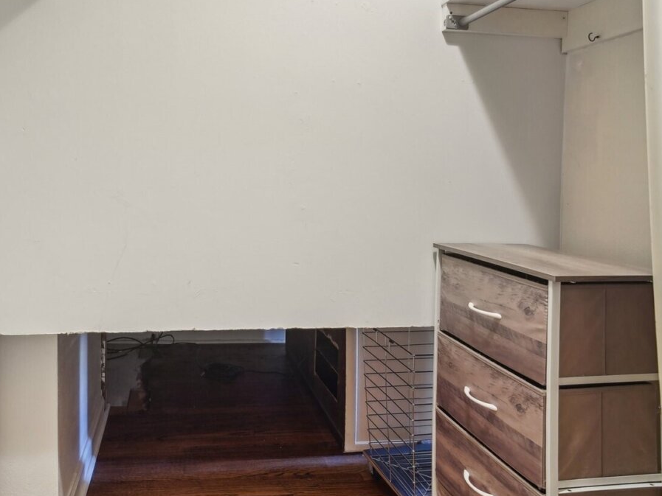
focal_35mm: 24
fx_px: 459
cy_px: 199
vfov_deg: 56.4
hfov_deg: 70.1
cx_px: 238
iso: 1600
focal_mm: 16
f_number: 8
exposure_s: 1/10
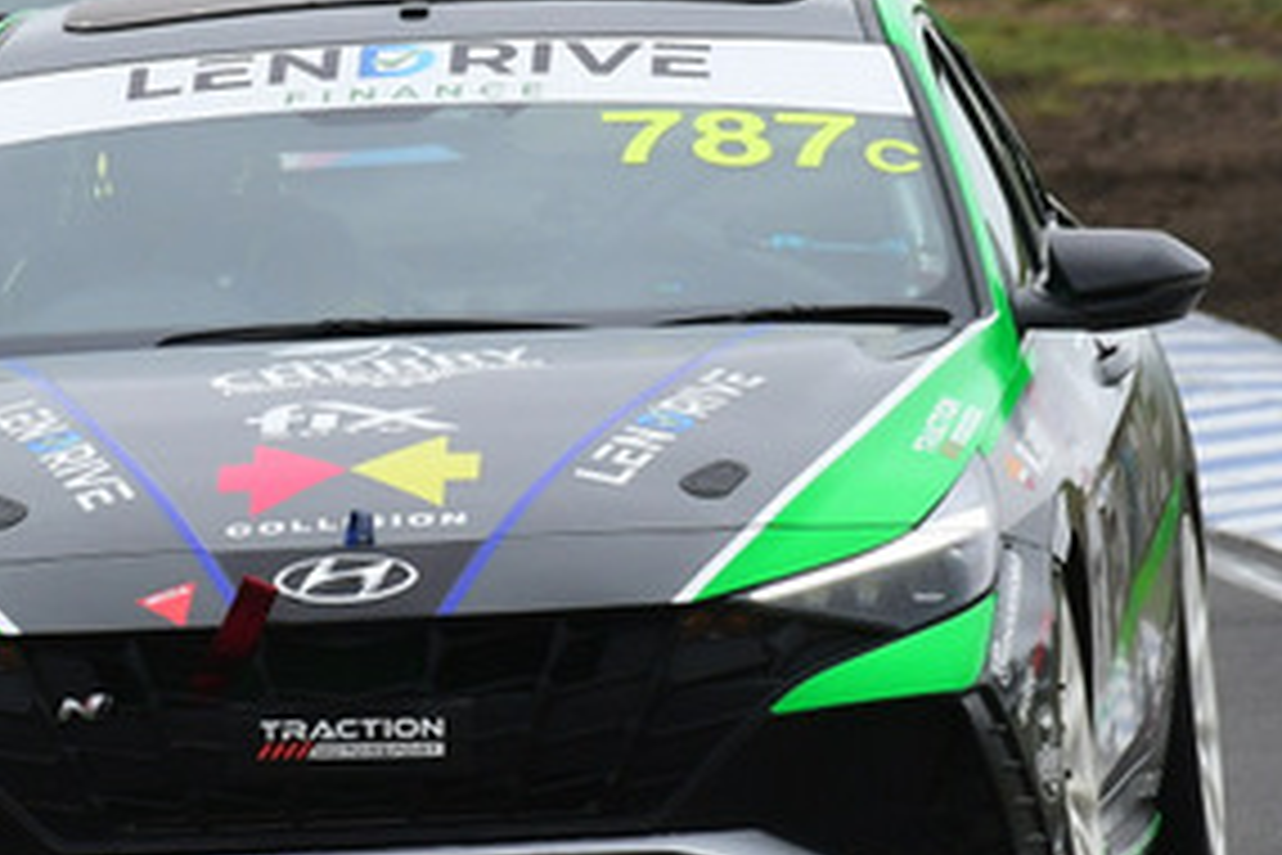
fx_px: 75062
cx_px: 207
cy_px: 58
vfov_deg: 0.7
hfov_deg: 1.0
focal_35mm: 2108
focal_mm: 500
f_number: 10
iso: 640
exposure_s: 1/640
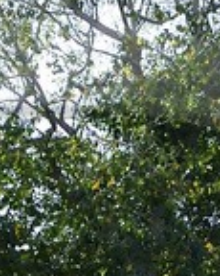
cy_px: 815
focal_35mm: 250
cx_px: 27
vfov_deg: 7.0
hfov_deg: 6.2
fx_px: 2037
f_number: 7.1
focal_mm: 24
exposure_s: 1/200
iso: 200
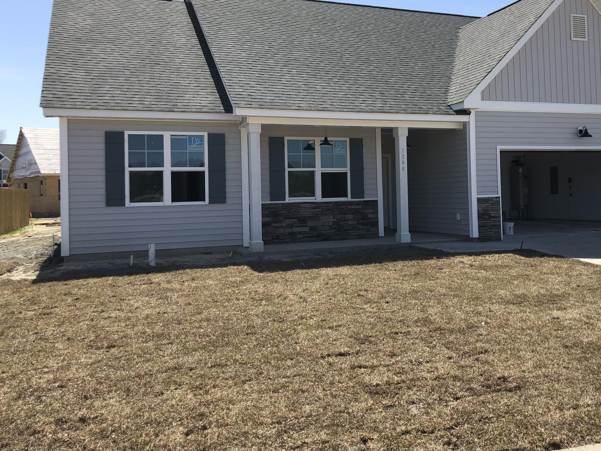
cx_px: 382
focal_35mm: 36
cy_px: 181
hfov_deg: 50.7
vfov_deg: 39.5
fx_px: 625
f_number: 1.8
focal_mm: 3.99
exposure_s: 1/1715
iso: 20
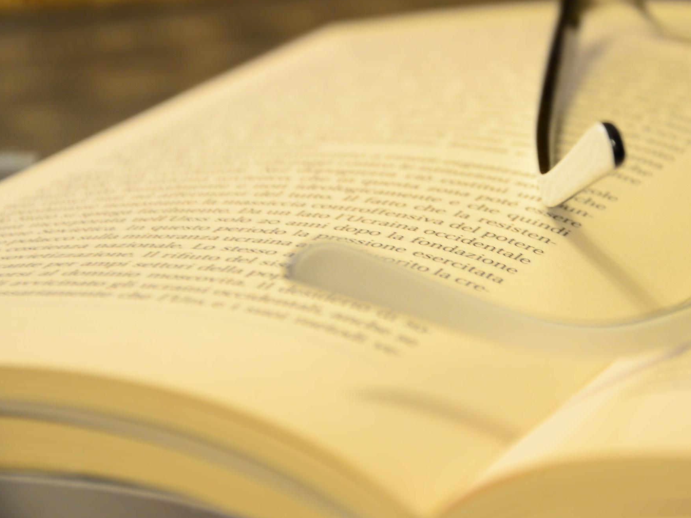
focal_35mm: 182
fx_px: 3633
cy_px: 213
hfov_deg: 10.9
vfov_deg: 8.2
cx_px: 461
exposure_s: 1/10
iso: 800
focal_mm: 92
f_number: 5.6
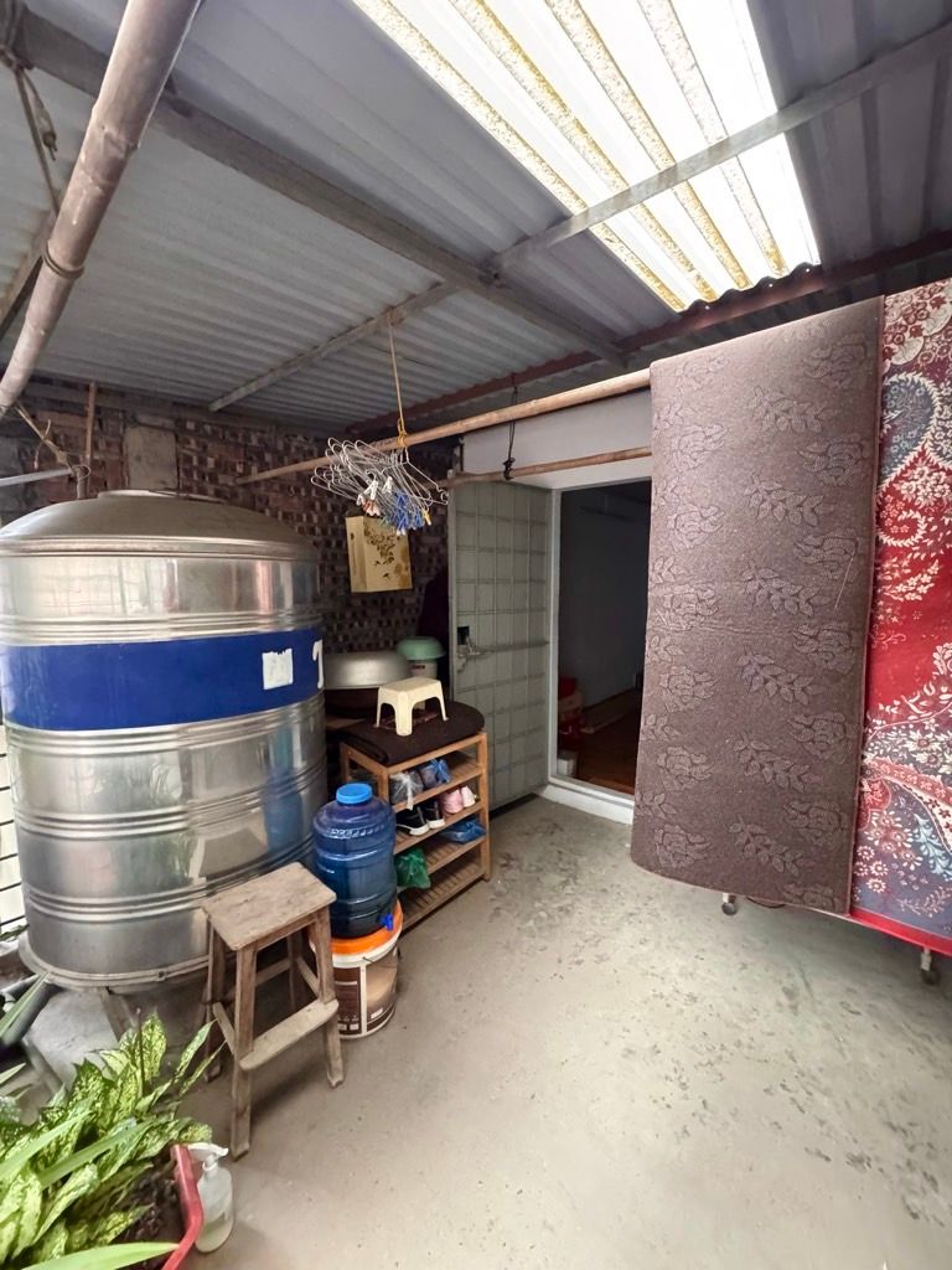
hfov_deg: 85.7
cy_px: 635
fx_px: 513
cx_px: 476
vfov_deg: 102.1
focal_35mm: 14
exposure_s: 1/49
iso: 1250
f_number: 2.2
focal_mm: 2.22
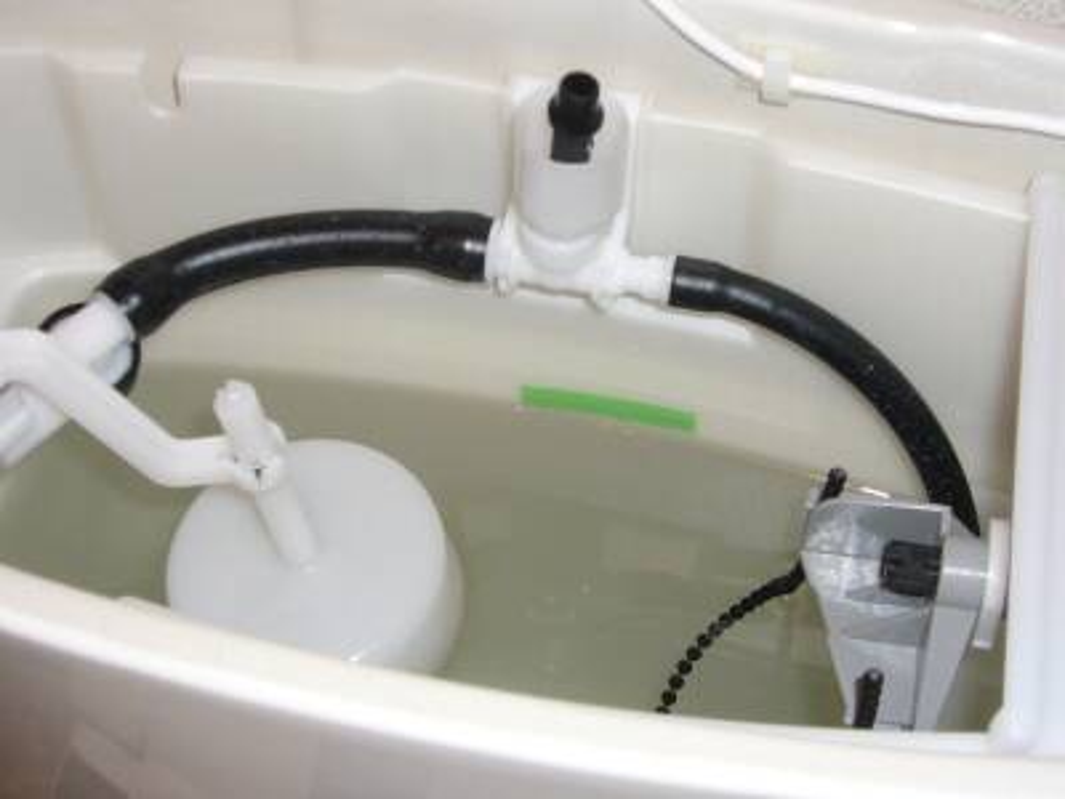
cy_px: 400
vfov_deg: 25.2
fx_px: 1784
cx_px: 532
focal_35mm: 58
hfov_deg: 33.2
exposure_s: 1/30
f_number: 3.3
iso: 100
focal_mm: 6.9
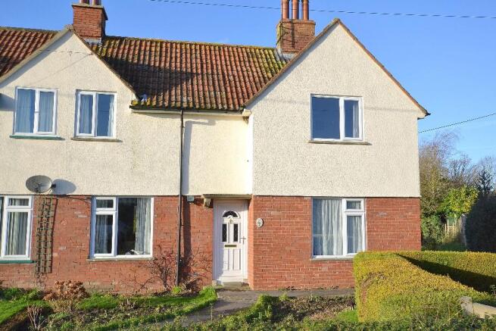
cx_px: 248
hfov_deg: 57.2
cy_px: 166
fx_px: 455
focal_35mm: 33
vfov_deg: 40.0
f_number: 7.1
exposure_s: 1/160
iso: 100
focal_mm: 22
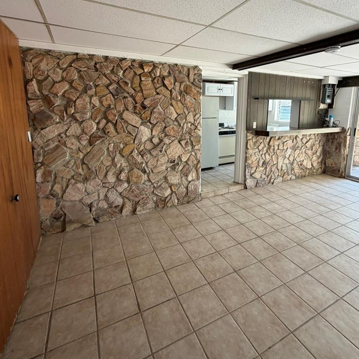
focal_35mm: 18
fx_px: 211
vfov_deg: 79.7
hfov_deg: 80.7
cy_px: 142
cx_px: 187
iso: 200
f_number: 2.2
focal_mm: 2.22
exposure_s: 1/121
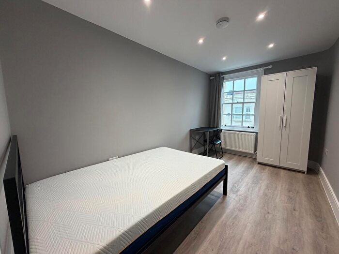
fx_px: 137
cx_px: 170
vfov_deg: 85.7
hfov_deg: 102.1
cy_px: 127
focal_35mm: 14
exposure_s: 1/100
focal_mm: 2.22
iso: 160
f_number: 2.2
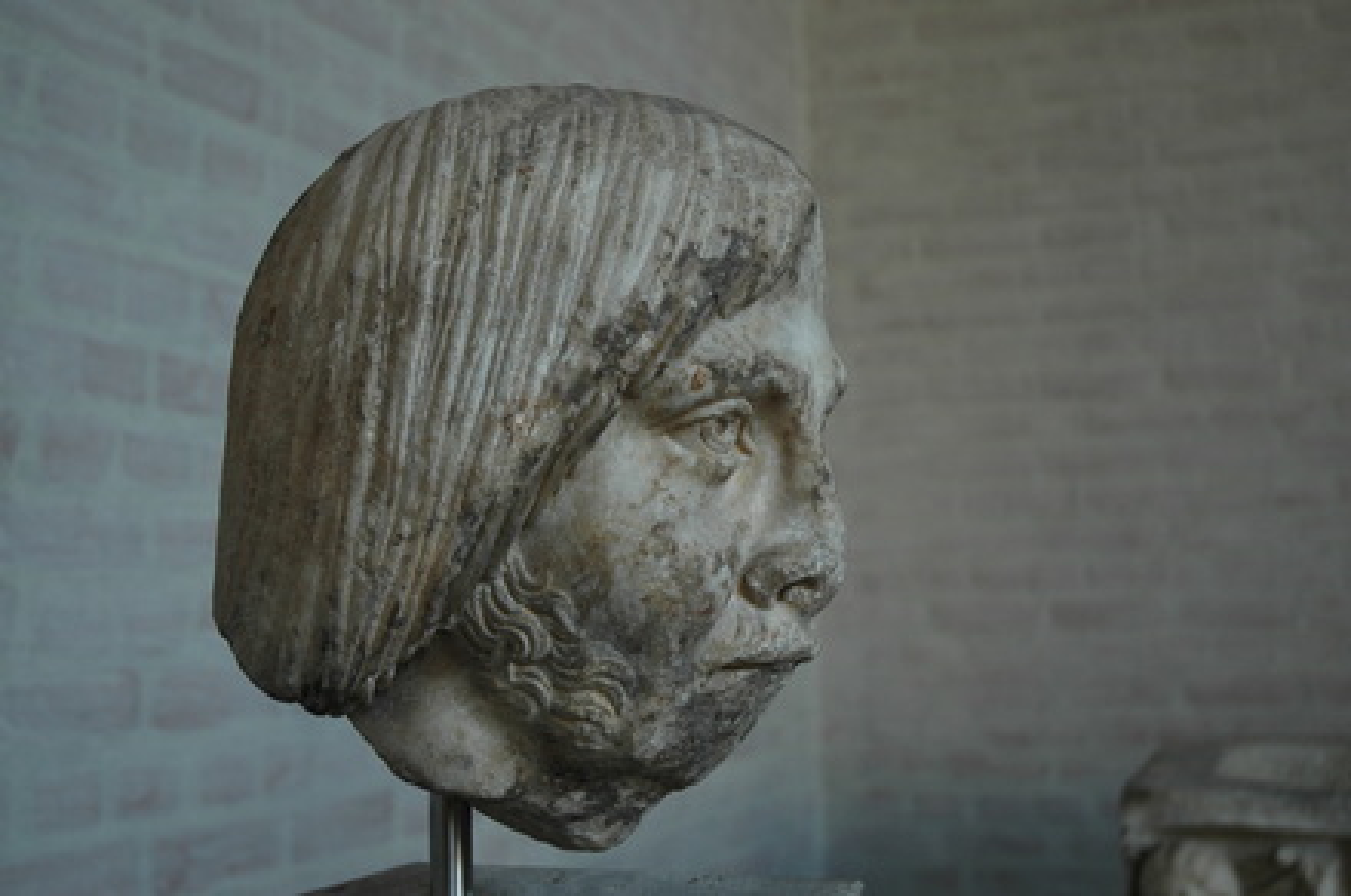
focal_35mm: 51
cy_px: 448
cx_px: 676
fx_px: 1911
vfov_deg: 26.4
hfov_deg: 38.9
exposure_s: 1/30
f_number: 4.2
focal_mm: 34
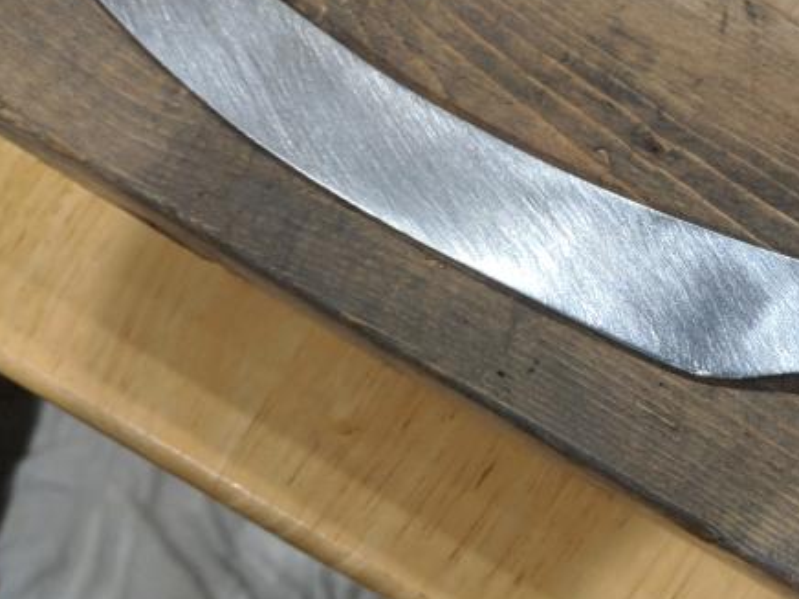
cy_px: 299
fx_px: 1408
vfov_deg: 24.0
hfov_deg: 30.1
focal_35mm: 61
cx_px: 748
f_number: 2
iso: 524
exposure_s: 1/40
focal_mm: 4.67
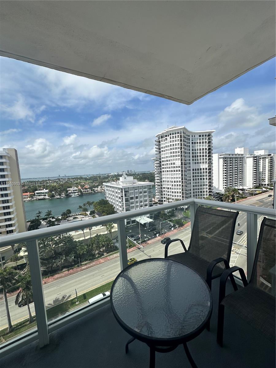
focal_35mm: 14
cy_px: 184
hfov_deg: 85.7
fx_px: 149
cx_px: 138
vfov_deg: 102.1
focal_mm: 2.22
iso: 50
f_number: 2.2
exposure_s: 1/4292
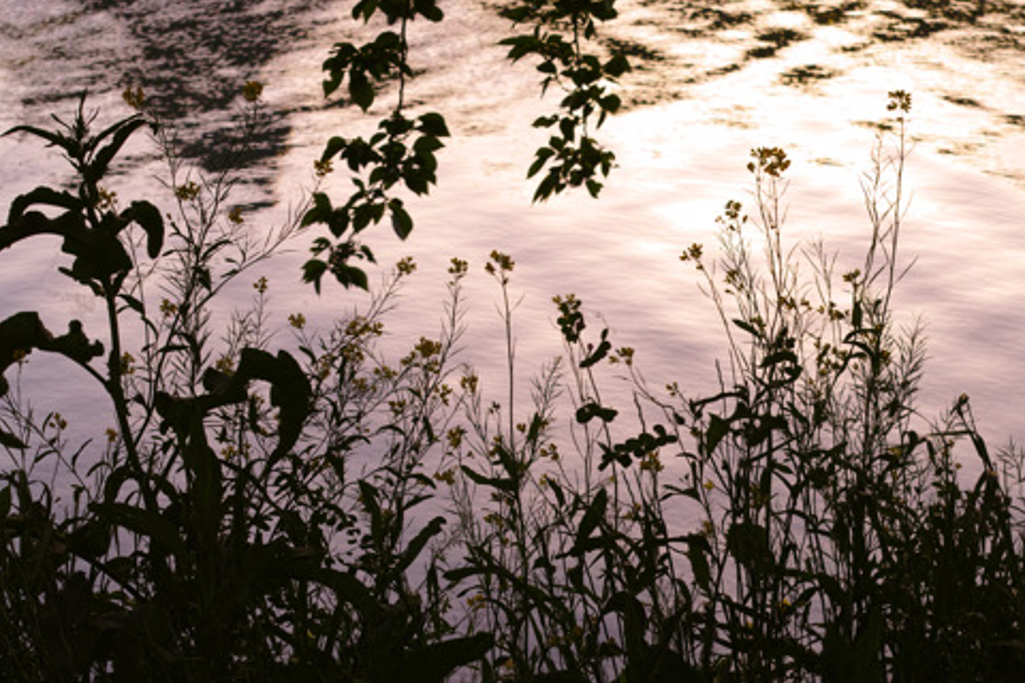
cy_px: 408
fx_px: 2733
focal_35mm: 96
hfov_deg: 21.2
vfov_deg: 14.2
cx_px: 645
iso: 100
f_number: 5.6
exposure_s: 1/125
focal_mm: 30
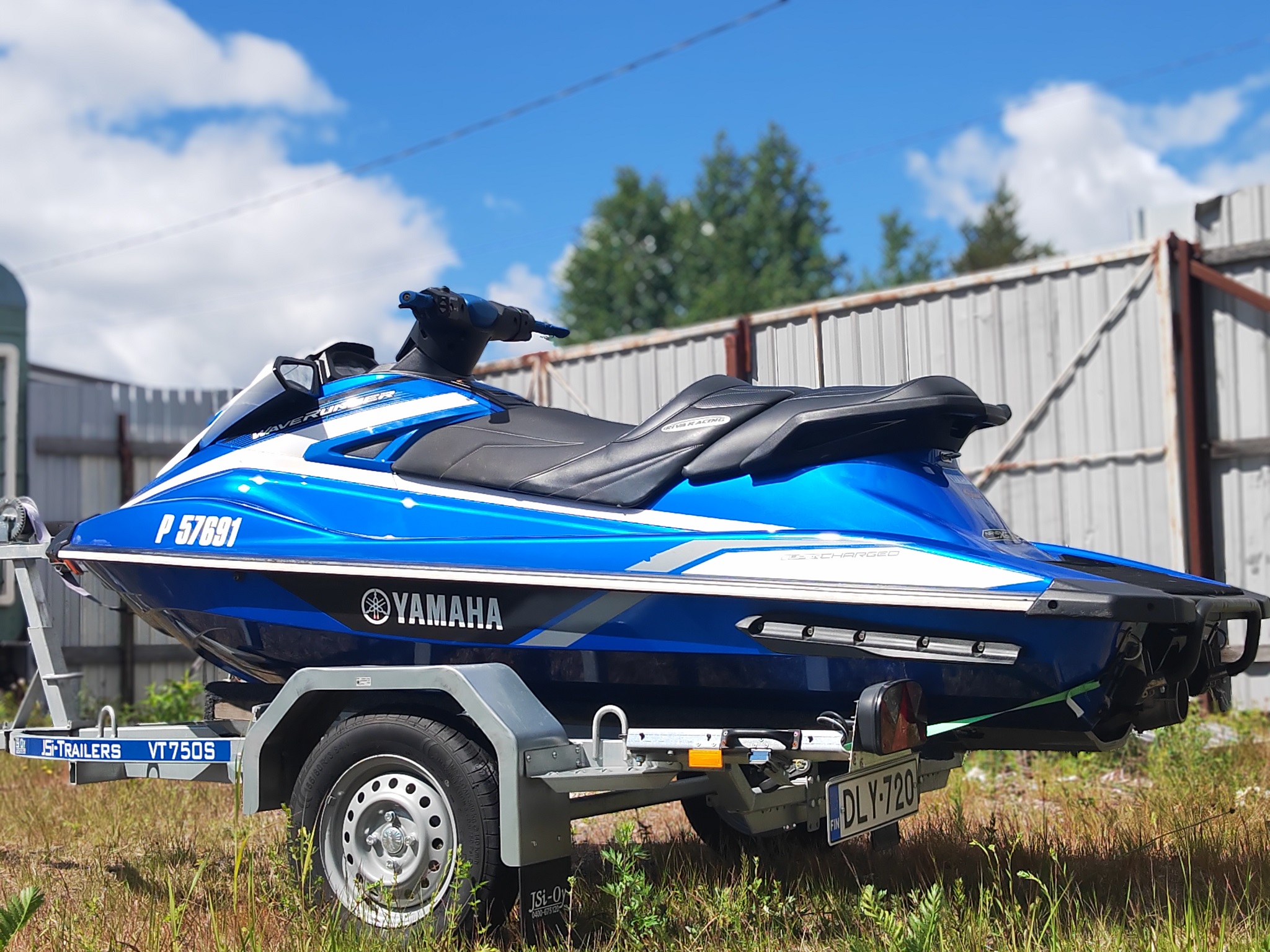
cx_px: 635
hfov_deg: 35.5
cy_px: 476
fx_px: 1981
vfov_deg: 27.0
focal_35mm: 54
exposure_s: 1/2492
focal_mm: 5.53
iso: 50
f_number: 2
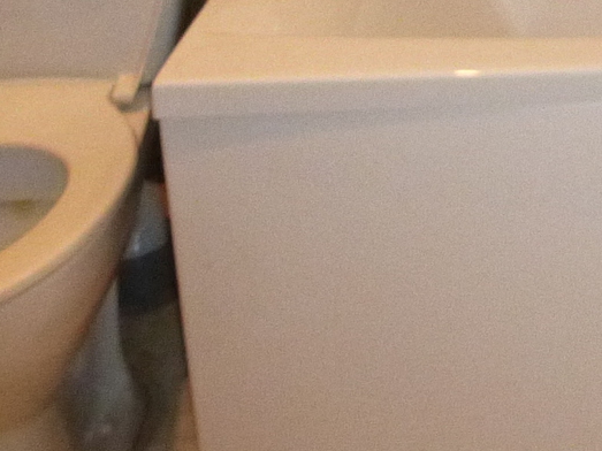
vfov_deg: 14.1
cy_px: -331
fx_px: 1634
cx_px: 890
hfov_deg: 18.6
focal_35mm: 94
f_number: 3.3
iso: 800
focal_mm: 4.3
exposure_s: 1/125
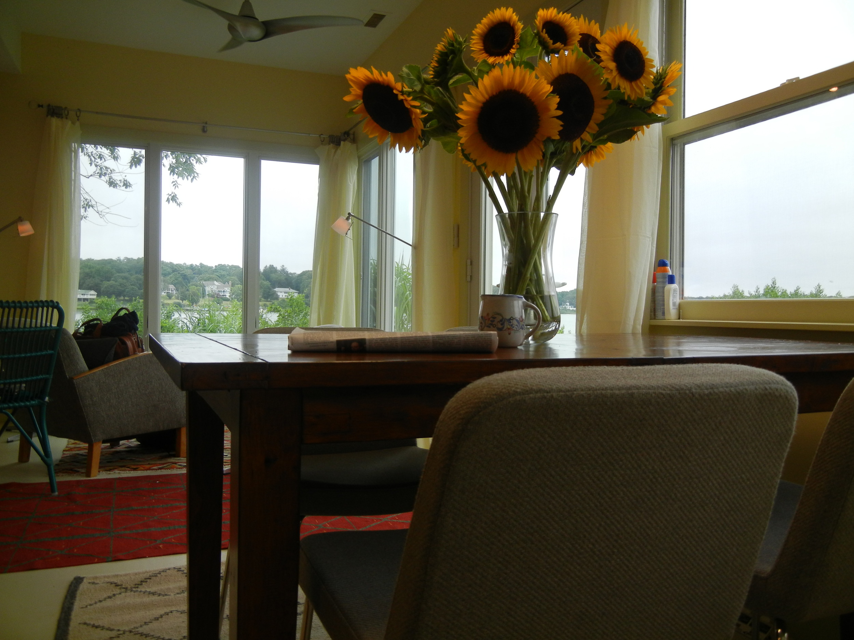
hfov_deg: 60.0
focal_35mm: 30
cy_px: 320
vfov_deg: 46.8
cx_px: 427
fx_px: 740
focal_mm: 5.4
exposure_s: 1/150
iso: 160
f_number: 3.5
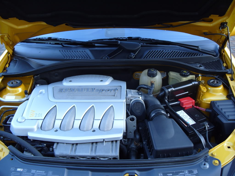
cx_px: 118
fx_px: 238
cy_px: 88
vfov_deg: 40.7
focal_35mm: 35
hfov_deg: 52.6
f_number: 2.8
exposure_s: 1/90
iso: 80
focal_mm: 7.8
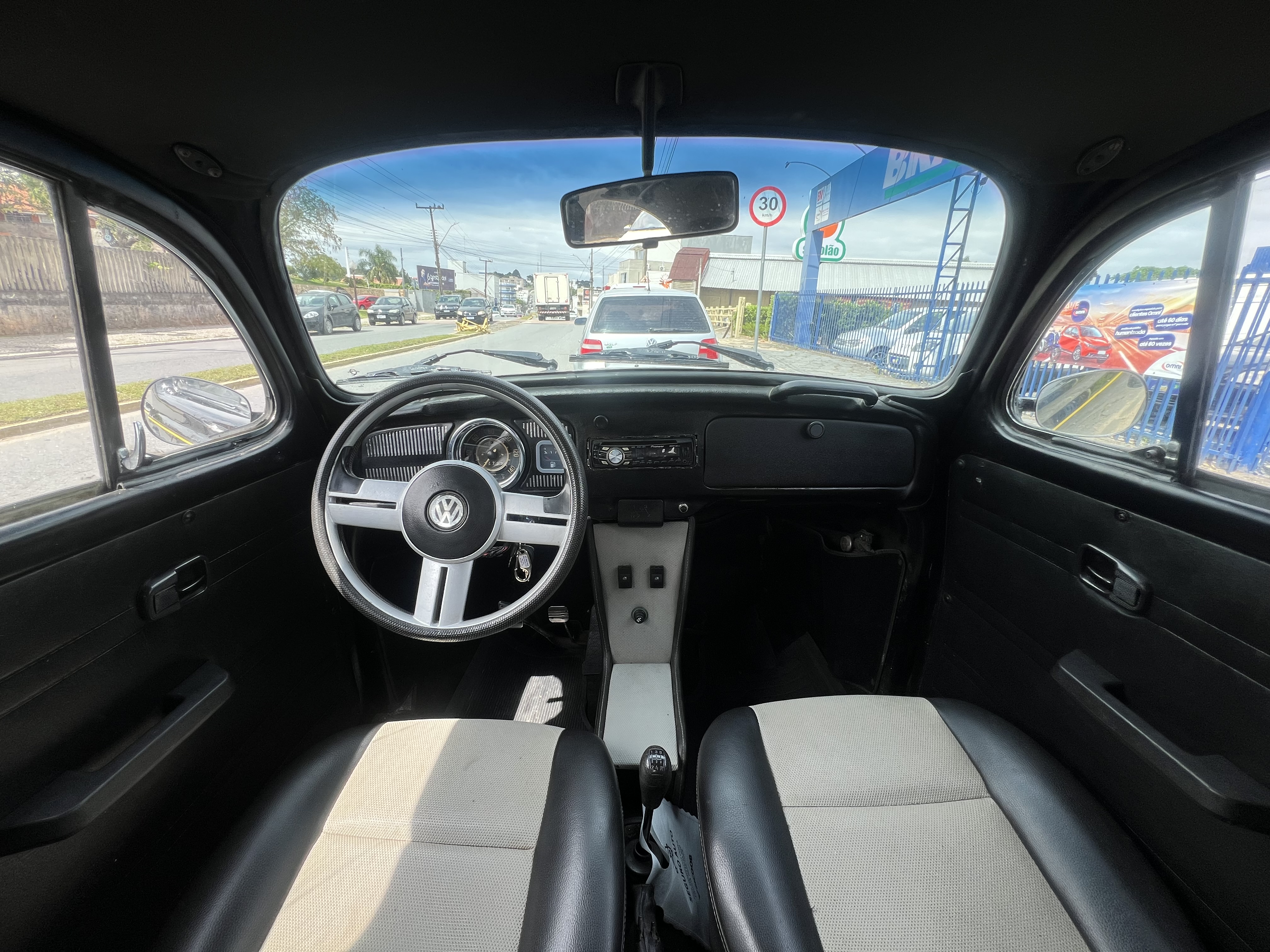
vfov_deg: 89.9
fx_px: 477
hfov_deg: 106.2
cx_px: 635
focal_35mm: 13
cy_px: 476
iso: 32
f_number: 1.8
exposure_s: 1/372
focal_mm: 1.57
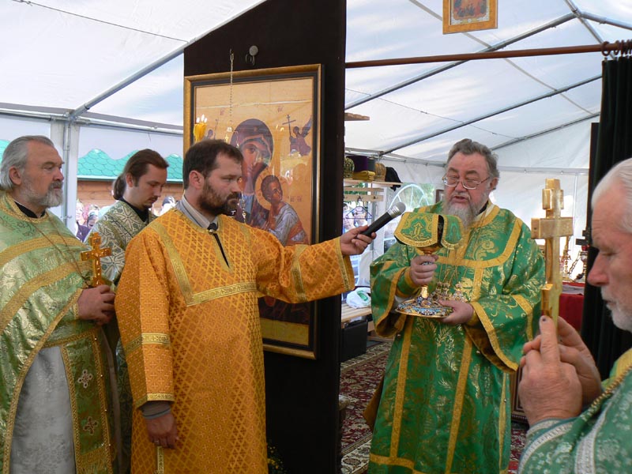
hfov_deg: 51.4
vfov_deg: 39.7
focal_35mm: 36
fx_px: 657
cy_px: 237
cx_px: 316
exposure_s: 1/50
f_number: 4
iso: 80
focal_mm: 6
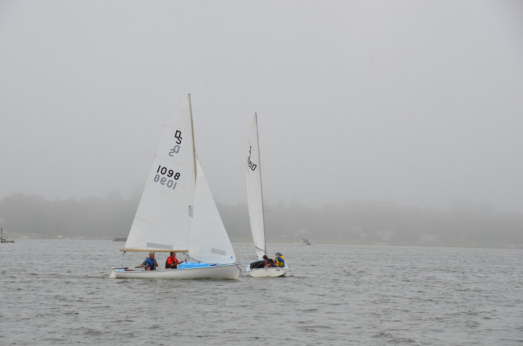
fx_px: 1739
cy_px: 173
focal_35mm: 120
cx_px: 262
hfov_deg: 17.1
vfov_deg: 11.4
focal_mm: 80
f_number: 9
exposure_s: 1/320
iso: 100
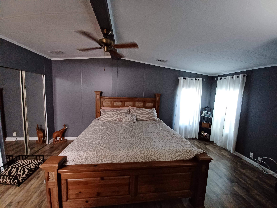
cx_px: 138
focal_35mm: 13
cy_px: 104
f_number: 2.2
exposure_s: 1/30
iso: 250
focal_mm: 1.42
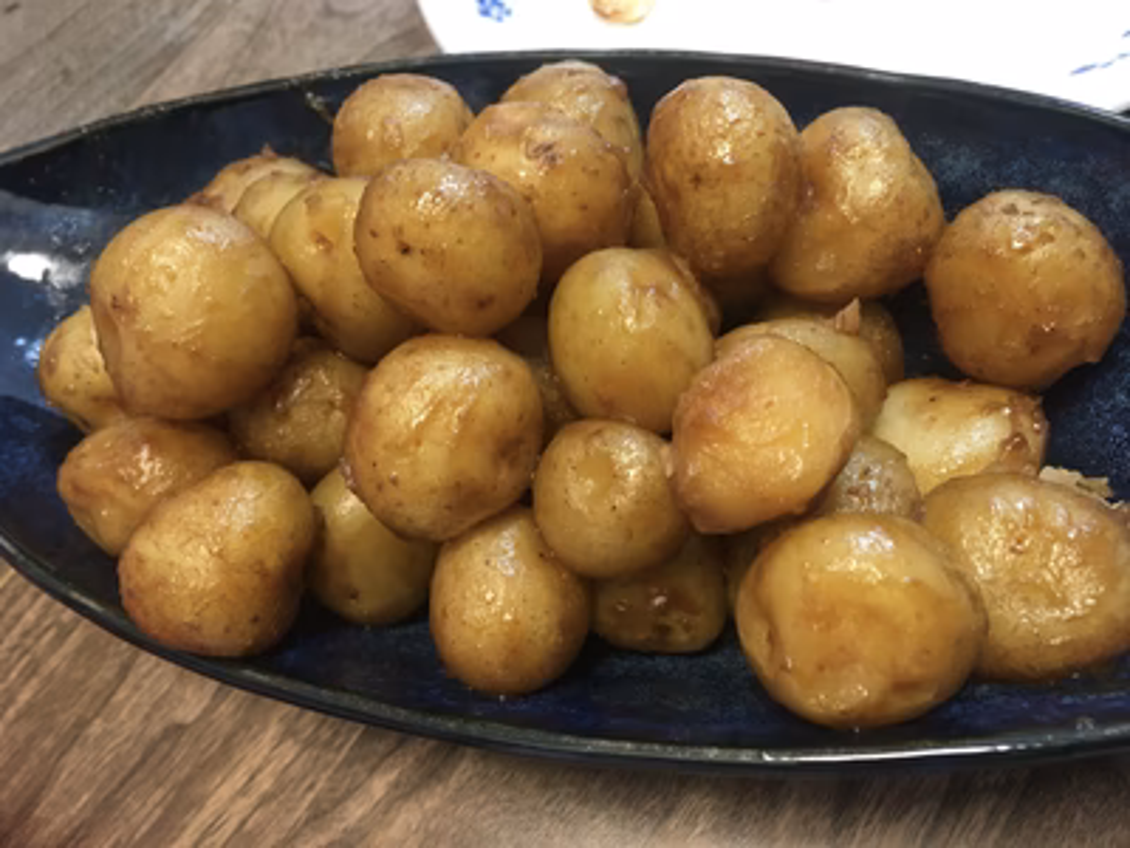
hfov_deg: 61.7
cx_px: 565
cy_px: 424
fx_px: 947
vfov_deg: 48.2
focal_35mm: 29
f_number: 2.2
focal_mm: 4.15
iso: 80
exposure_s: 1/30
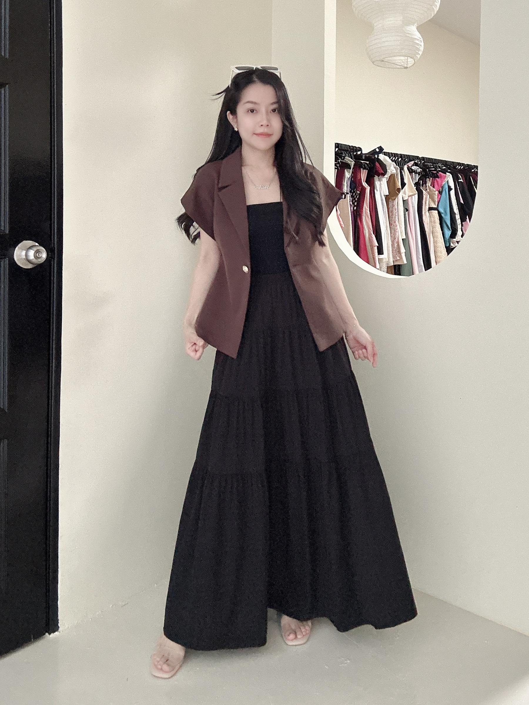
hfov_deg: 58.9
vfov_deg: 73.9
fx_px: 469
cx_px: 264
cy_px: 352
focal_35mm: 23
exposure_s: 1/60
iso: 250
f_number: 1.9
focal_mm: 2.69
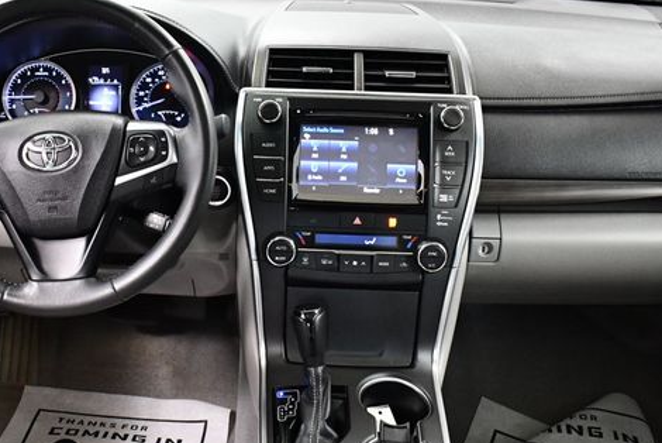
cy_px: 245
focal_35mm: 49
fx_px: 902
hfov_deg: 39.8
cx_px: 220
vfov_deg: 27.5
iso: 3200
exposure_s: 1/60
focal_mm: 18
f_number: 3.5
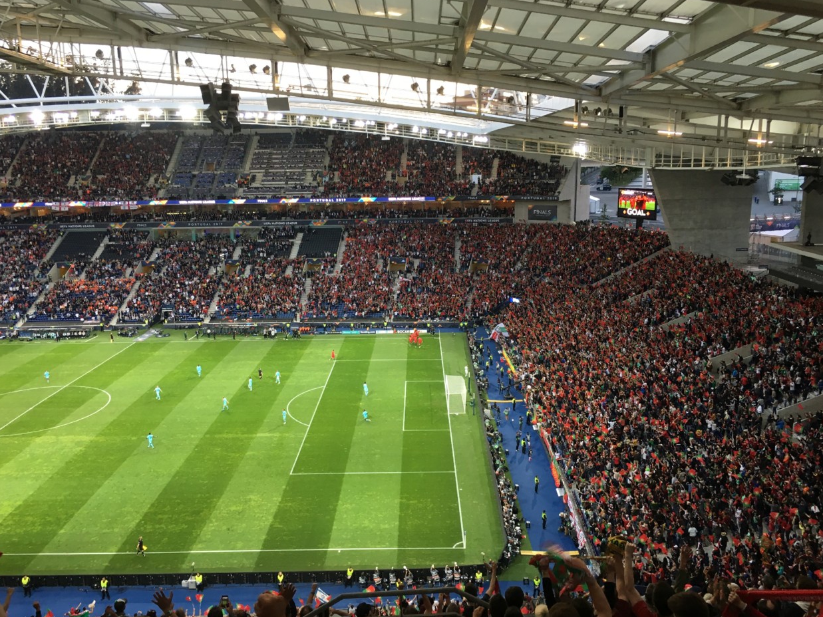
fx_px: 713
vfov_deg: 46.8
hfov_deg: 60.0
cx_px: 409
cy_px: 301
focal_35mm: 30
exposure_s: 1/33
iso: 40
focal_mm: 4.15
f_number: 2.2
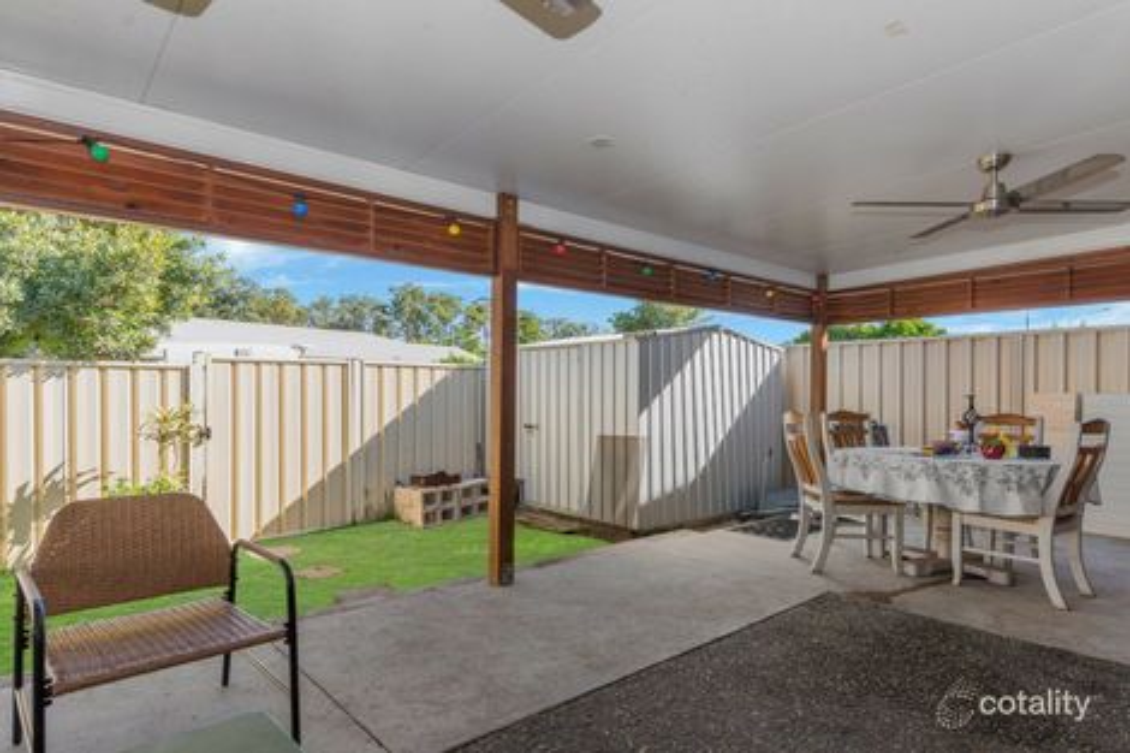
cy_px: 376
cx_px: 565
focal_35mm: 17
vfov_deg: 70.4
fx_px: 533
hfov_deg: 93.3
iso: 160
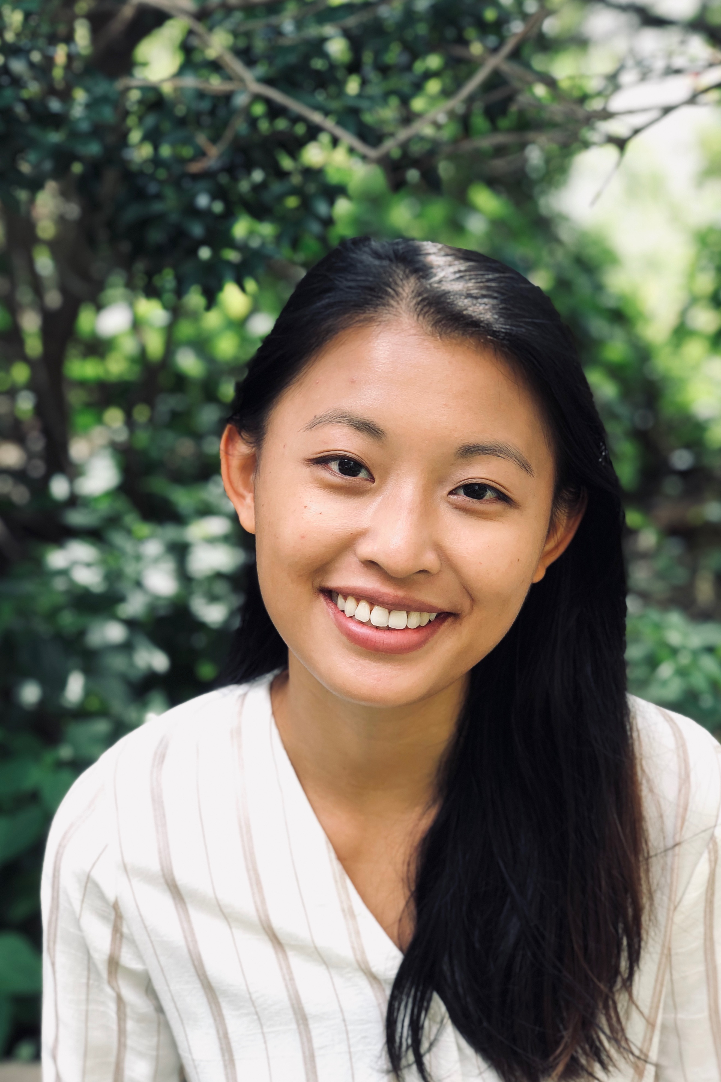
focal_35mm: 55
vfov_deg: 36.2
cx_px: 387
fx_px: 1652
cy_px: 542
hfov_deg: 24.6
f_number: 2.4
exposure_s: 1/60
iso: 25
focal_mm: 6
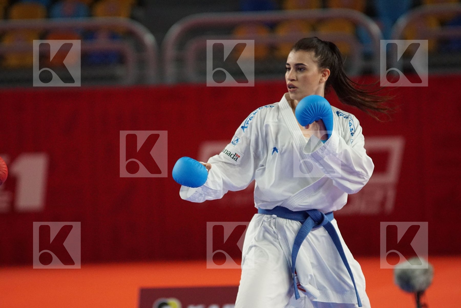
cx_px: 230
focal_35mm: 300
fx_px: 3841
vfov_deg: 4.6
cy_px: 154
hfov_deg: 6.9
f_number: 2.8
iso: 3200
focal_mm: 200
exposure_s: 1/2000
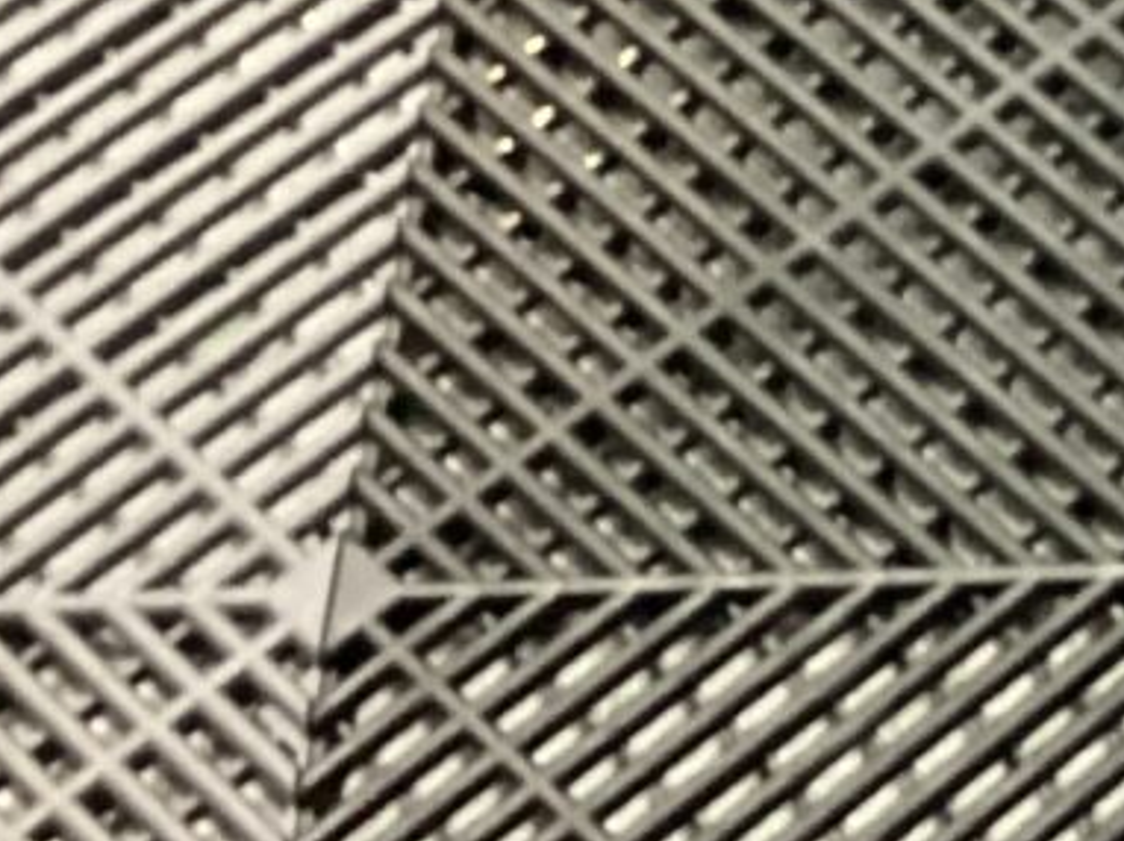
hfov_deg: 11.6
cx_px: 2127
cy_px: 335
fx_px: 5062
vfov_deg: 9.5
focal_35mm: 156
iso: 400
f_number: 2.4
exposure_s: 1/40
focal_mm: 3.3
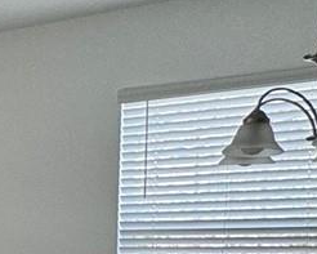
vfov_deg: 16.6
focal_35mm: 89
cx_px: -470
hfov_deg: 13.9
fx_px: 835
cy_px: 295
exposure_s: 1/99
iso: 50
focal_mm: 2.22
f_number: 2.2
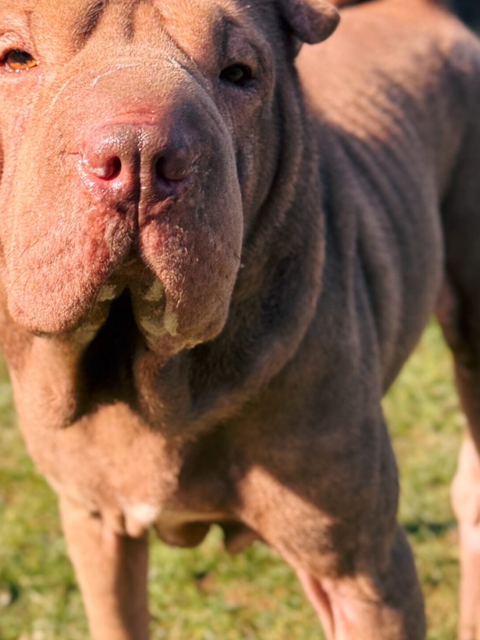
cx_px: 165
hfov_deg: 17.3
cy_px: 201
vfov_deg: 22.9
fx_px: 1572
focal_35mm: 85
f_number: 1.78
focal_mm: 6.76
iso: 64
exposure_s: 1/1133
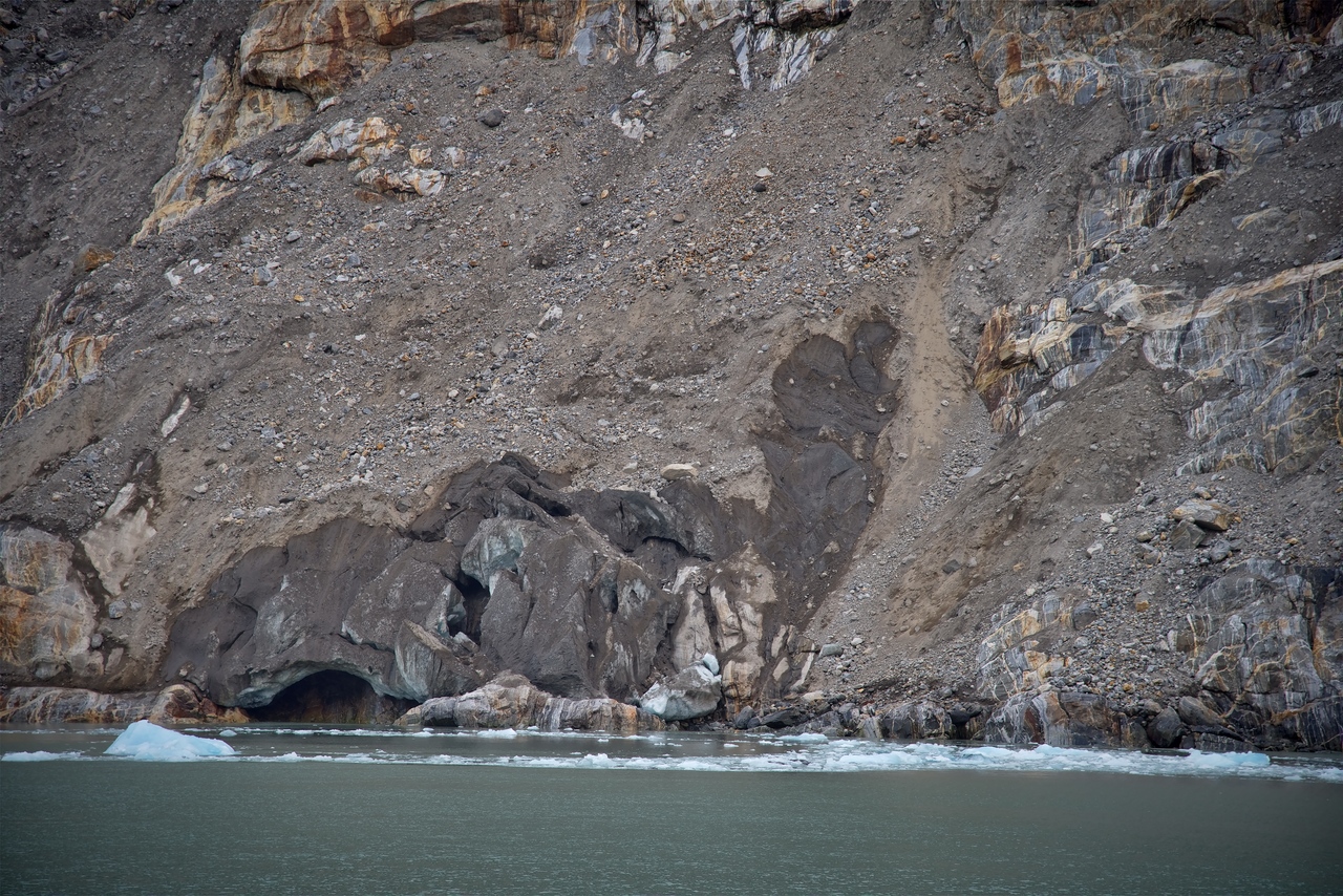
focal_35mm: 120
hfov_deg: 17.1
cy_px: 448
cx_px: 672
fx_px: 4477
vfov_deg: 11.4
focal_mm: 120
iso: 140
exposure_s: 1/250
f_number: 4
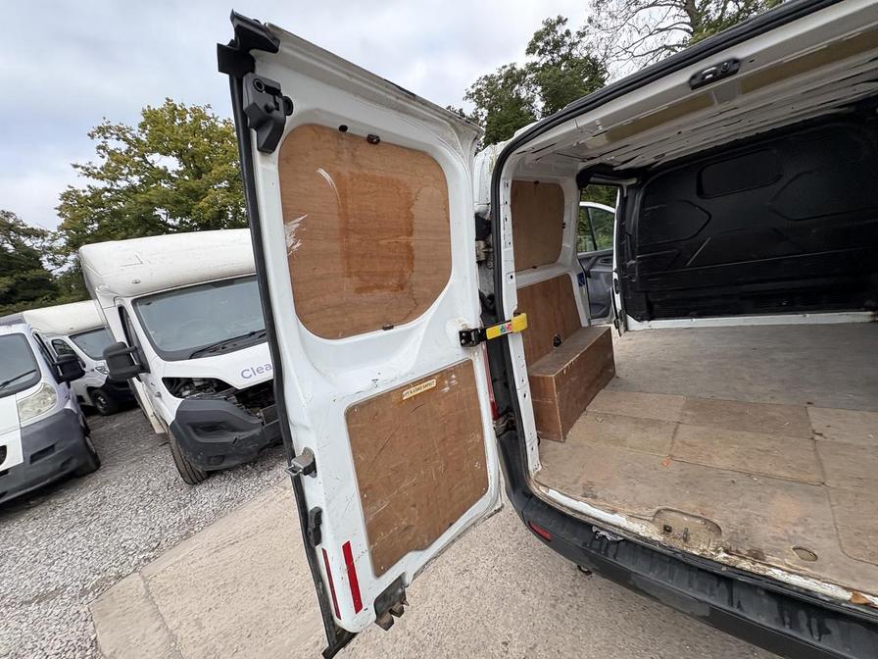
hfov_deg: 102.1
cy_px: 330
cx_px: 439
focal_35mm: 14
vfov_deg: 85.7
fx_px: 355
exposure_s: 1/147
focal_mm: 2.22
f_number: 2.2
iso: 50
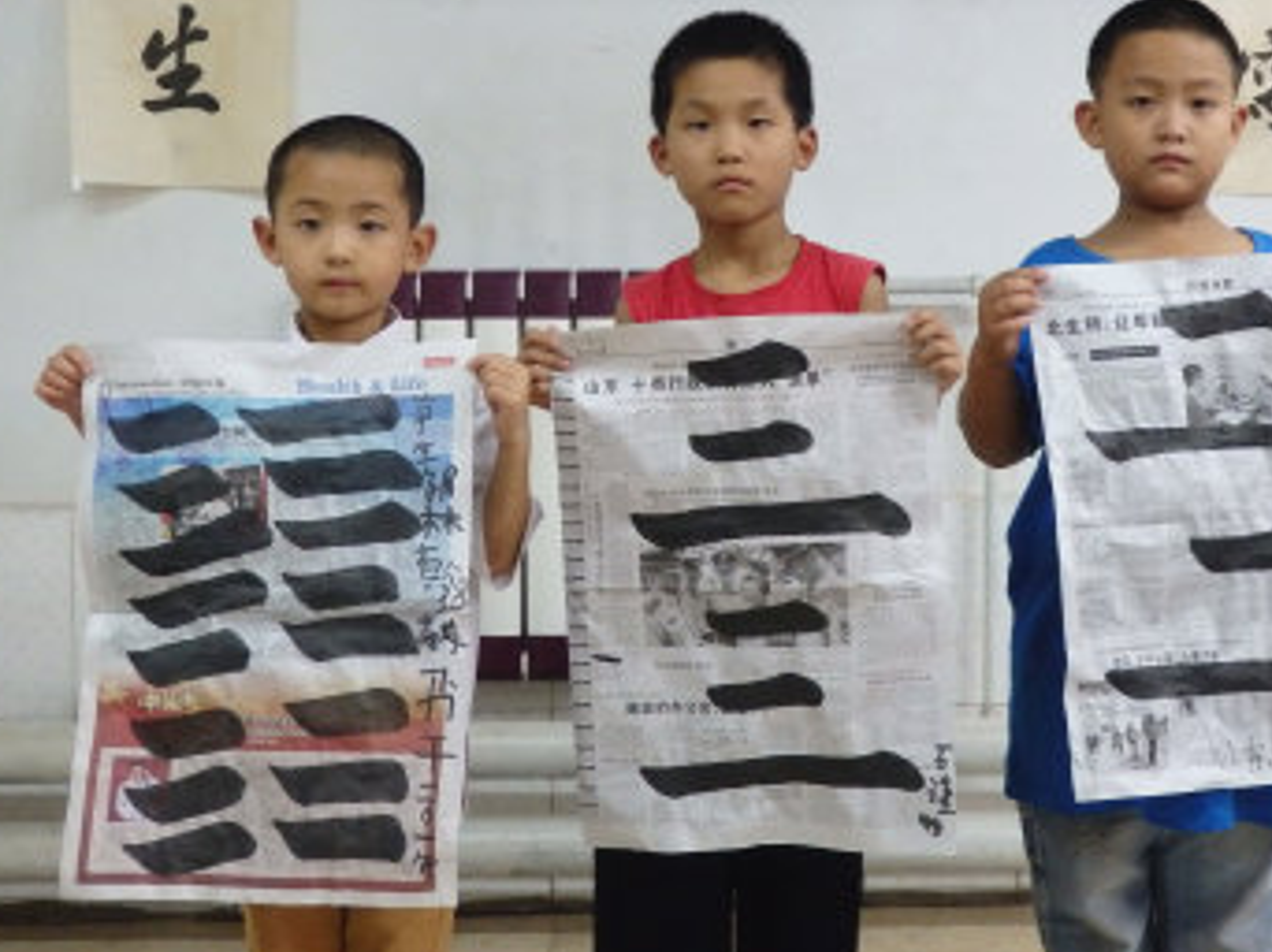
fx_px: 1946
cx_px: 736
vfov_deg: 27.3
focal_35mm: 53
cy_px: 322
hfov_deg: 36.1
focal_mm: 6.6
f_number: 3.6
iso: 800
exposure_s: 1/60
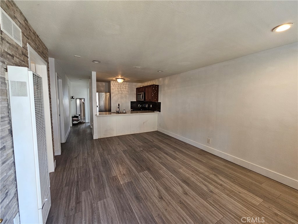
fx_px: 112
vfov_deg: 89.9
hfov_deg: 106.2
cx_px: 149
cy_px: 112
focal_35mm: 13
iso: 250
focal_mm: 2.2
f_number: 2.2
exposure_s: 1/60
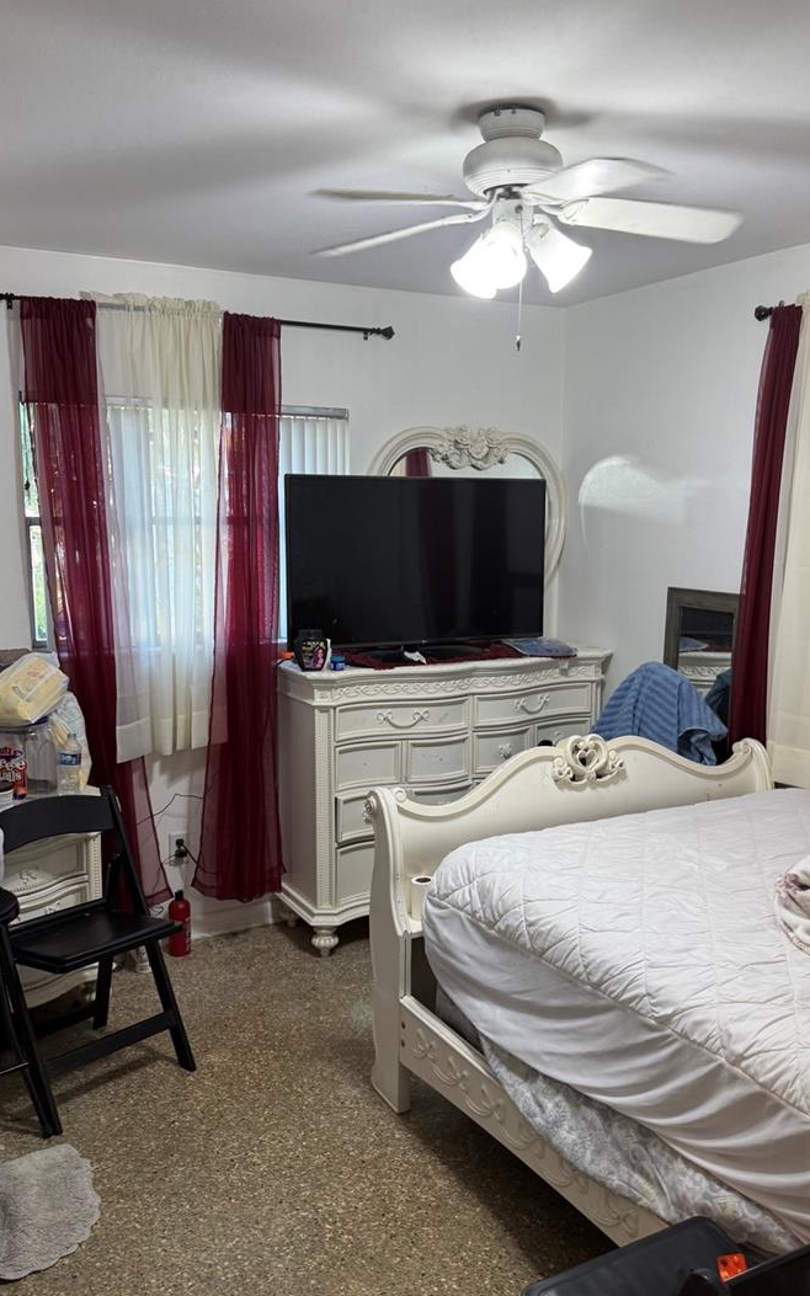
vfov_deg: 64.6
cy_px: 646
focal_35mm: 29
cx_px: 423
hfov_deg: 43.1
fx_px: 1024
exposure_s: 1/60
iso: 125
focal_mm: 6.76
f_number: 1.78
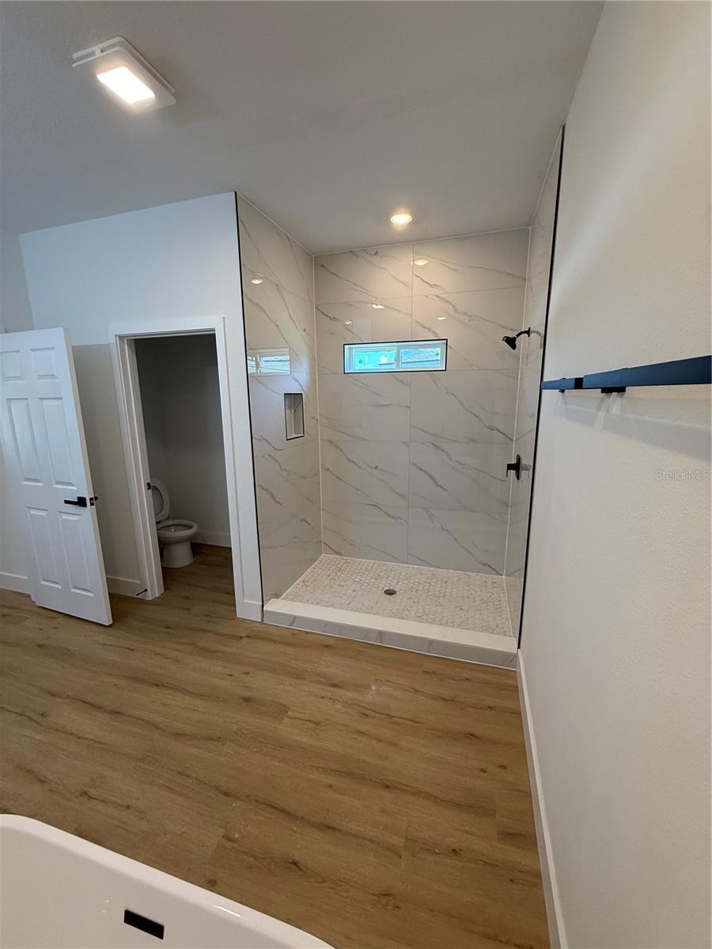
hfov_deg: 85.7
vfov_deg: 102.1
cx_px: 356
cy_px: 474
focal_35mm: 14
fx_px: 384
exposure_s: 1/120
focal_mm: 2.22
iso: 200
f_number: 2.2
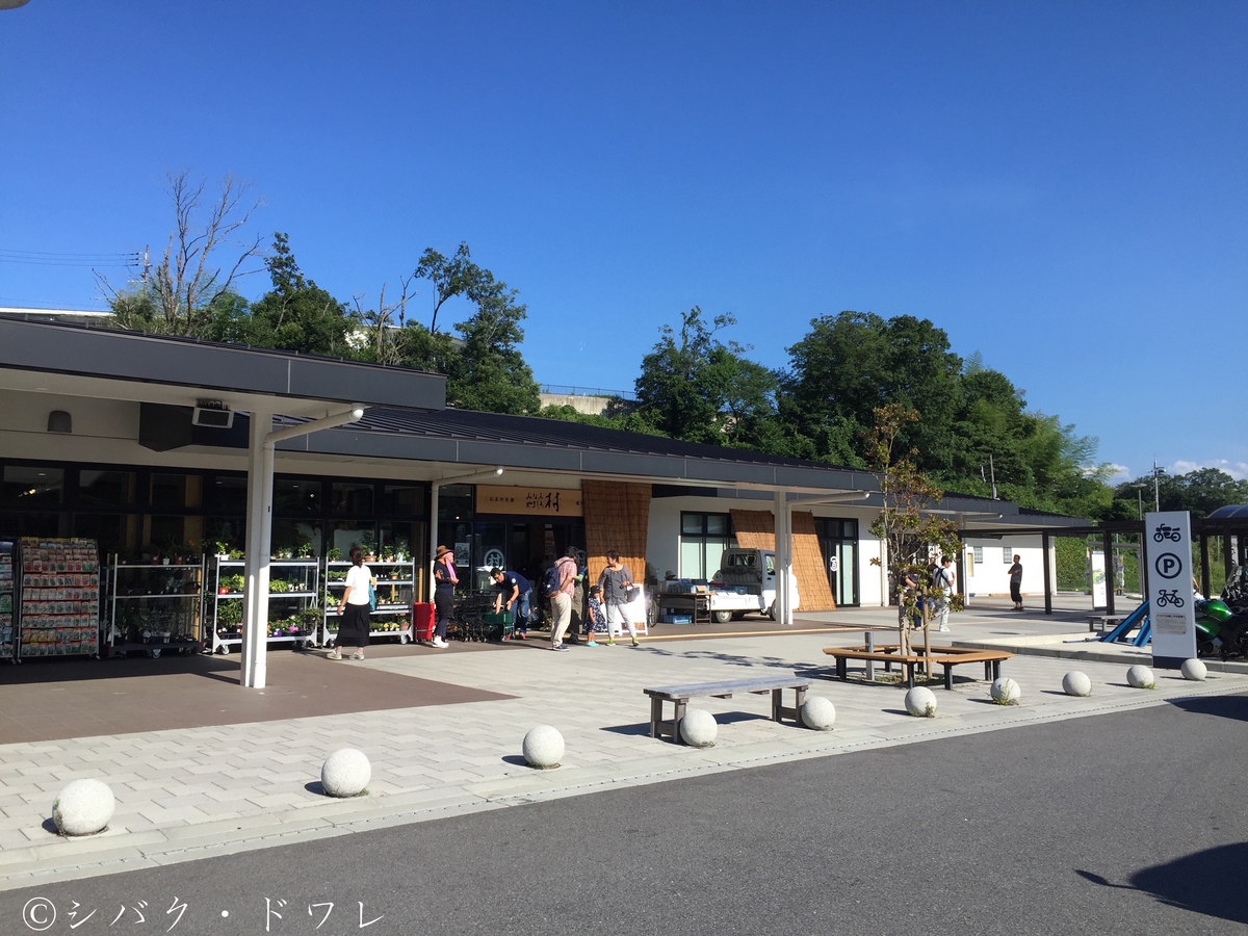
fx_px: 1046
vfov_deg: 48.2
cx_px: 624
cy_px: 468
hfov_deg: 61.7
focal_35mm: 29
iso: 32
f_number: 2.2
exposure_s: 1/1721
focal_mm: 4.15
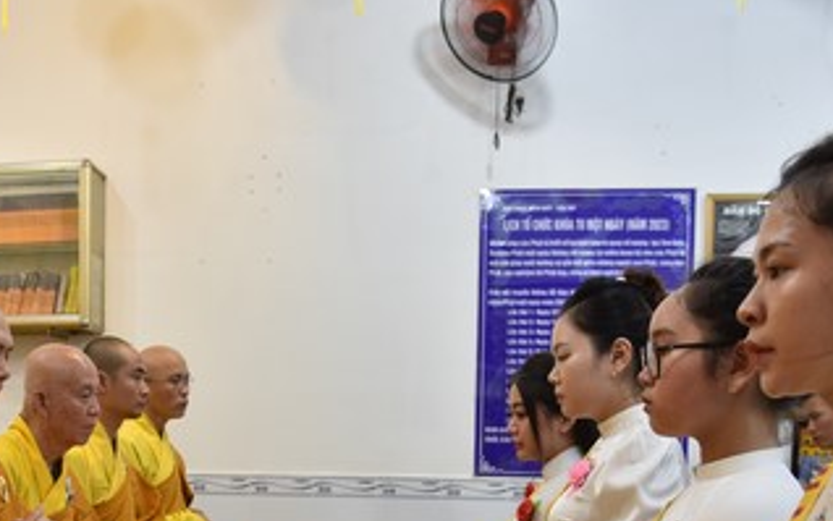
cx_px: 225
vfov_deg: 24.5
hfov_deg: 39.4
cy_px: 542
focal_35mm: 50
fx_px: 1135
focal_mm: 24
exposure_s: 1/80
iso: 400
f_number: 4.5
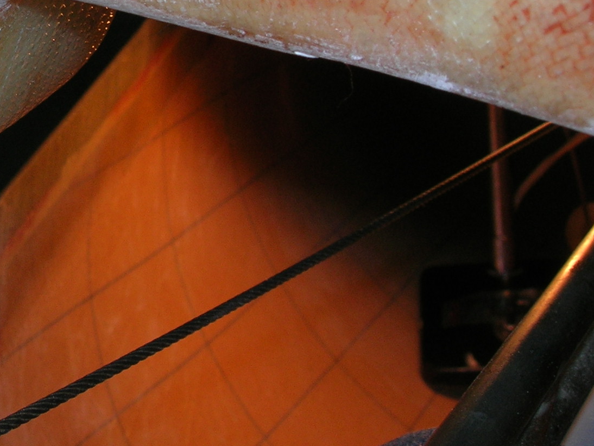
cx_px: -66
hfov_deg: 20.7
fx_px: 1545
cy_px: 8
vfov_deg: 16.1
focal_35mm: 90
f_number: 4.8
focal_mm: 7.8
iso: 64
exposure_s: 1/60.1
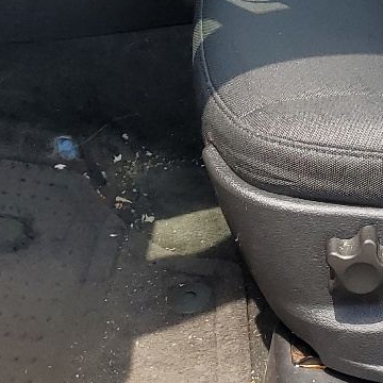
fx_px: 1277
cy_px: -221
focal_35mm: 102
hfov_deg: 16.6
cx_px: 396
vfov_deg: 15.5
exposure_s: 1/1000
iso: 50
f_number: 1.5
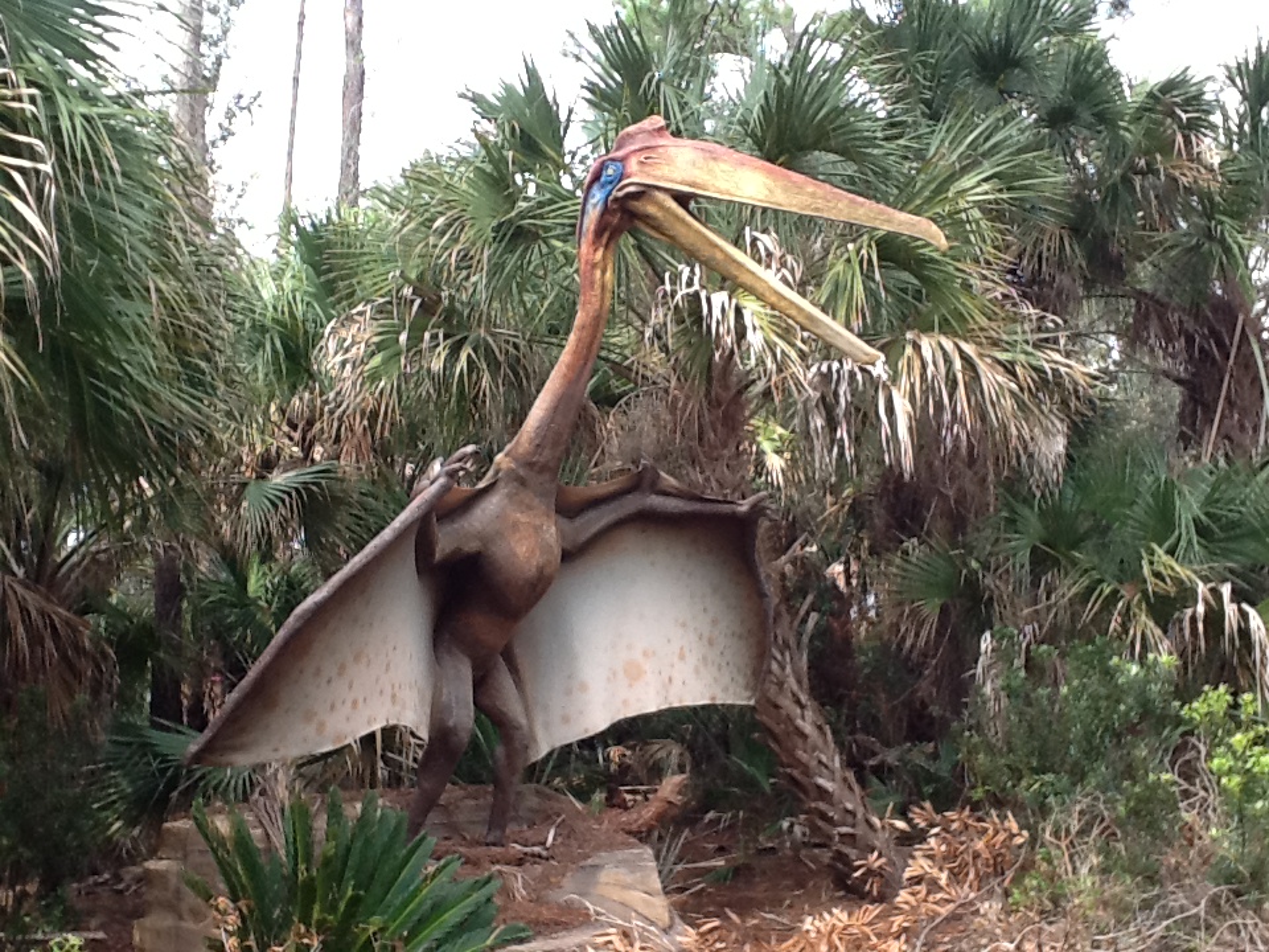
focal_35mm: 32
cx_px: 634
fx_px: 1173
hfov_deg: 56.8
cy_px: 476
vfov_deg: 44.2
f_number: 2.4
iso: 64
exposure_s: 1/183
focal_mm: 2.03
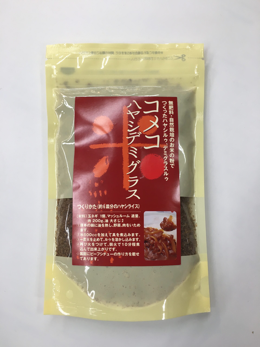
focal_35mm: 29
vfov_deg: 61.7
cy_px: 174
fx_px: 290
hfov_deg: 48.2
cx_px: 130
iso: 25
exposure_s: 1/40
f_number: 2.2
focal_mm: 4.15
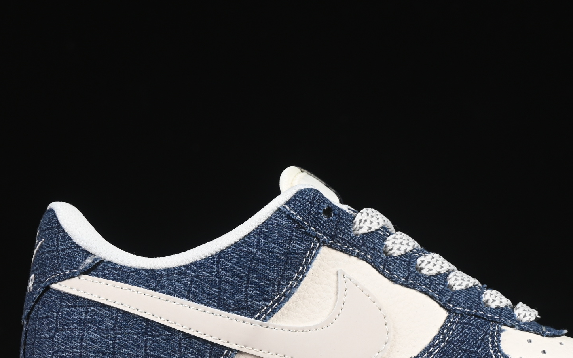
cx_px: 357
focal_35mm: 147
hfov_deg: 14.2
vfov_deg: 8.9
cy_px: 286
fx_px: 2296
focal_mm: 50
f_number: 7.1
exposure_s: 1/60
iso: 160
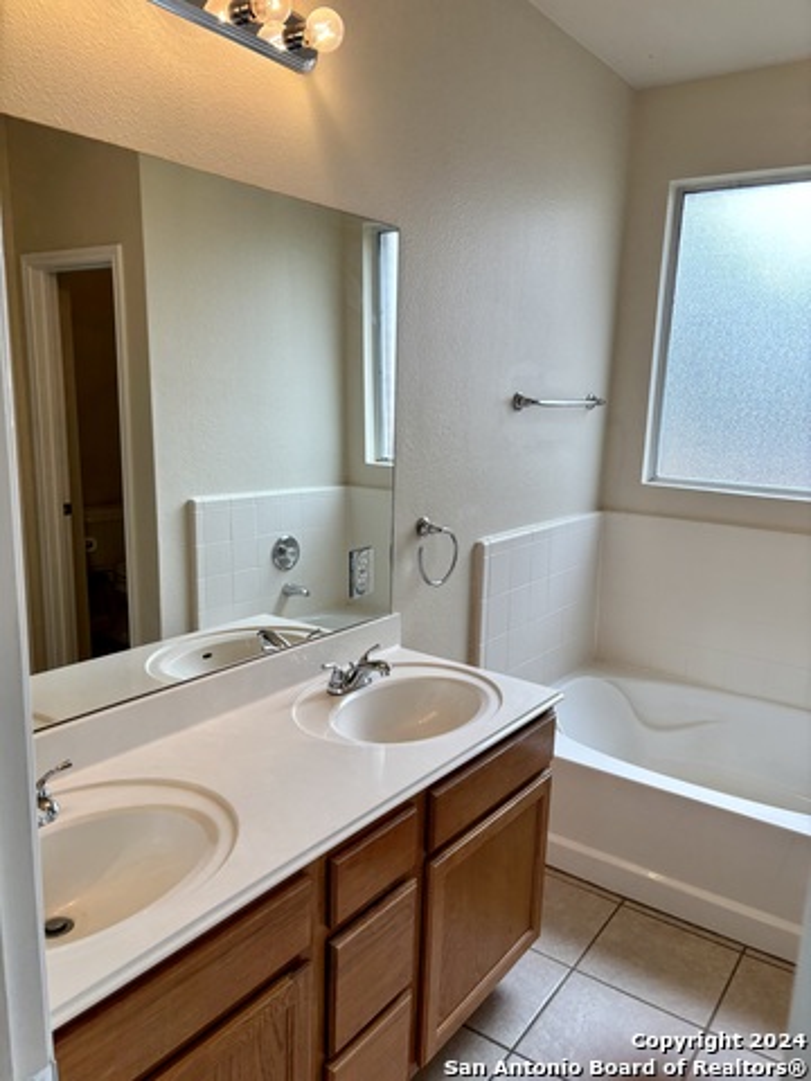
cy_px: 540
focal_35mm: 26
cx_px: 406
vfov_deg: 67.3
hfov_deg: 53.1
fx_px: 812
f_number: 1.6
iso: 32
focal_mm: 5.96
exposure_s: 1/120
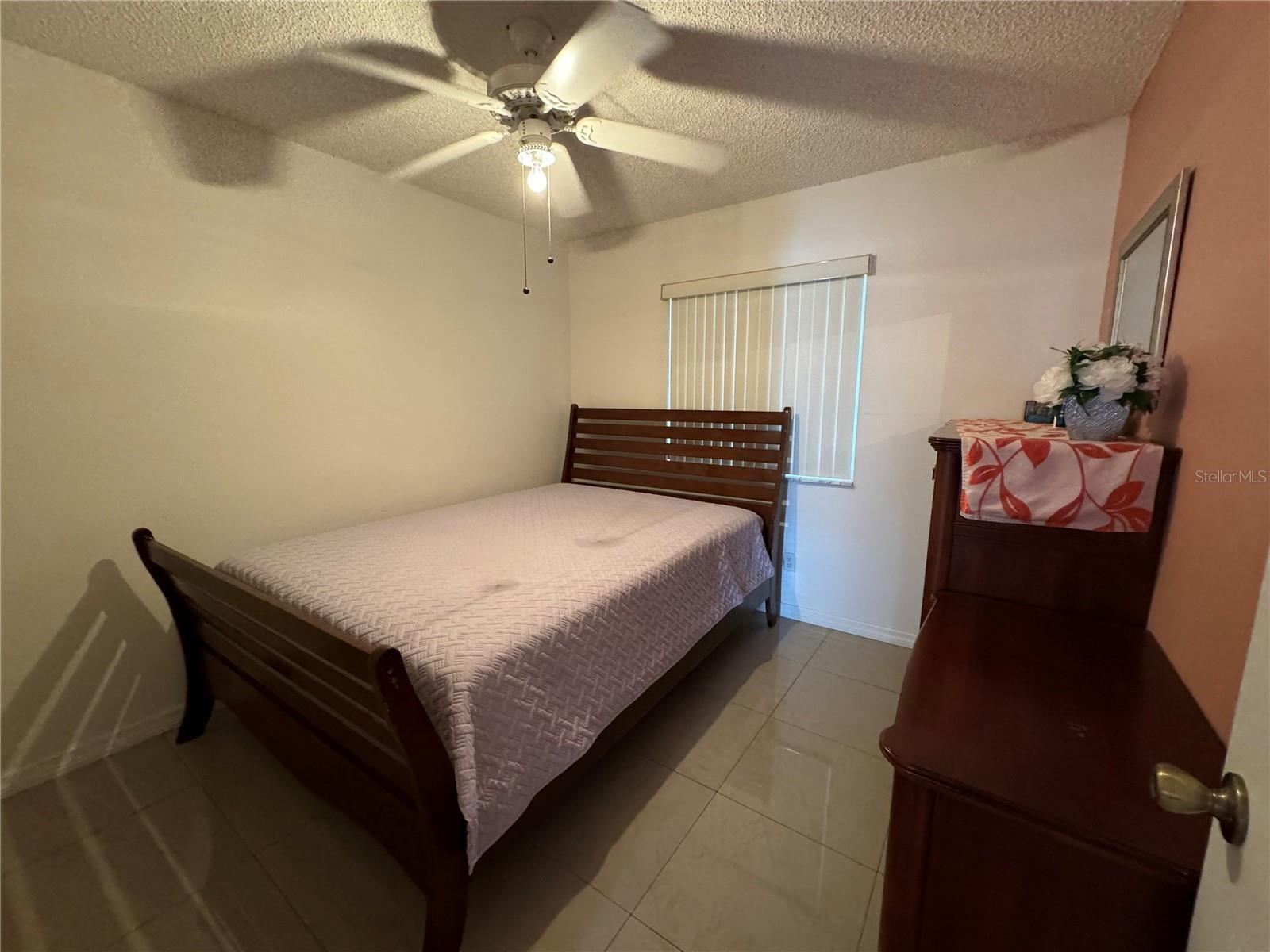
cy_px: 476
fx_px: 514
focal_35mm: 14
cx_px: 635
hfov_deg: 102.1
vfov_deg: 85.7
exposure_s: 1/60
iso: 1000
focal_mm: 2.22
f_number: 2.2
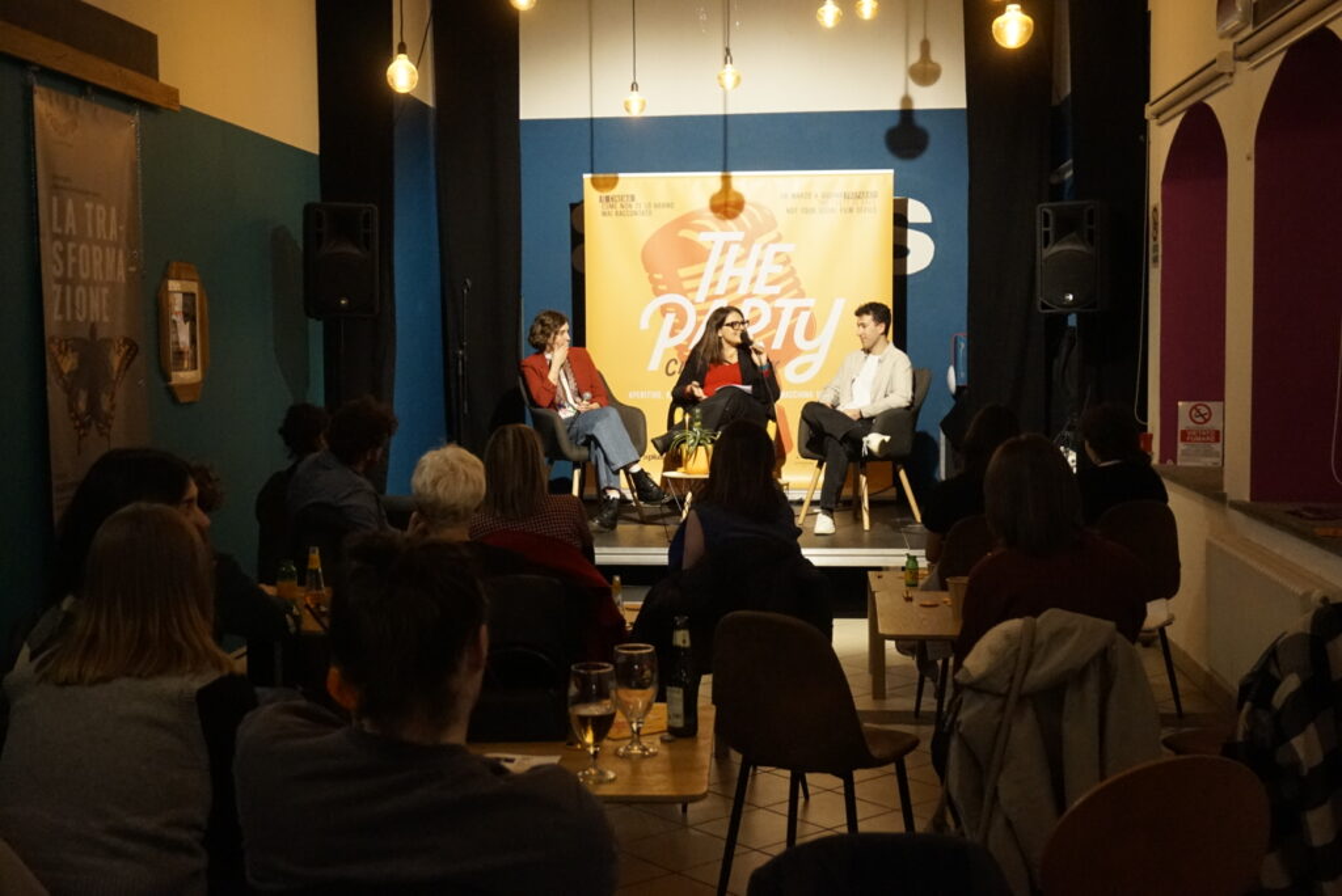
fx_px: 1622
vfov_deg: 30.9
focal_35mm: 44
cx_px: 671
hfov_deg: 44.9
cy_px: 448
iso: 3200
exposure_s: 1/100
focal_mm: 29
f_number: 4.5
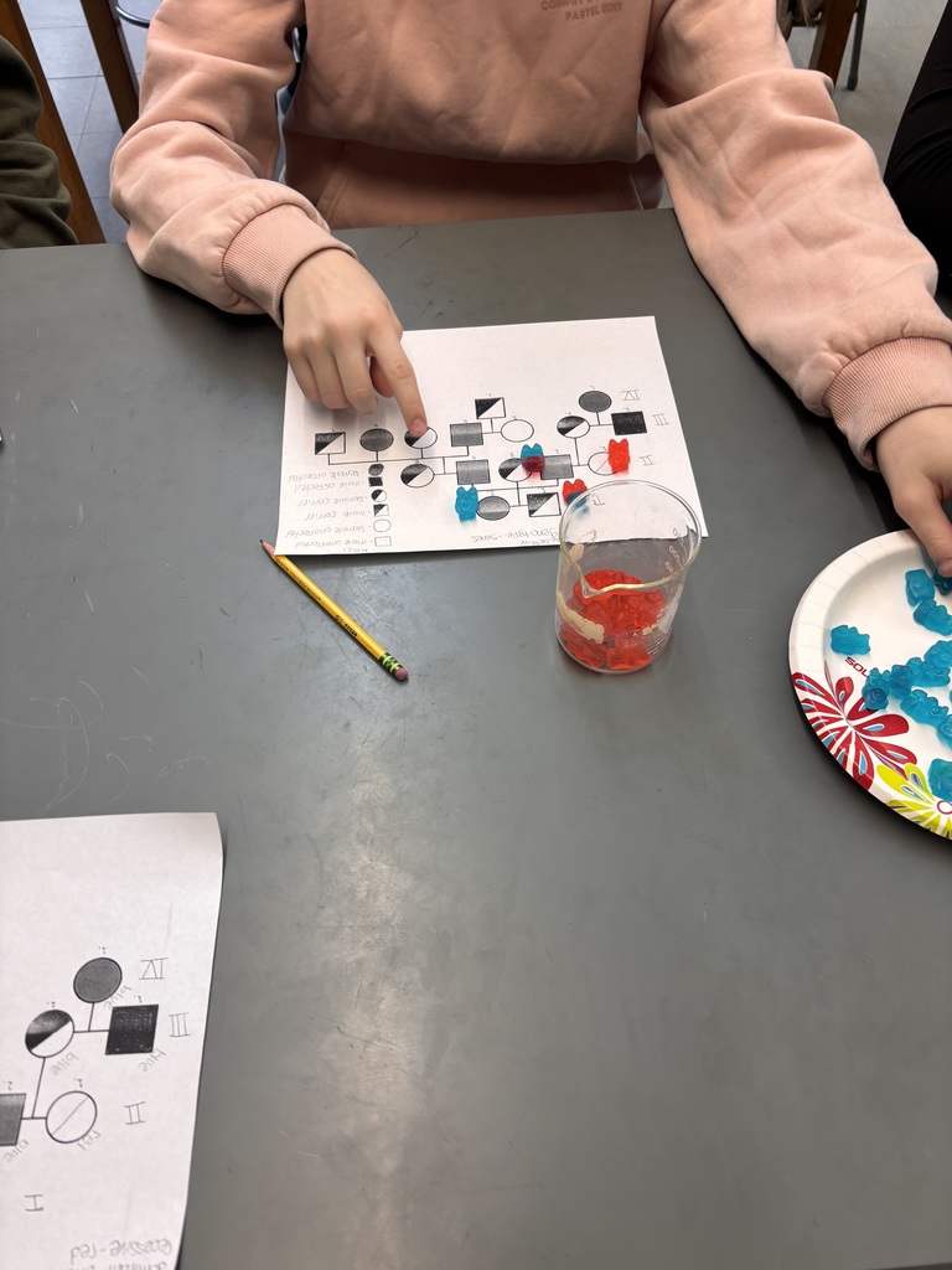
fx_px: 953
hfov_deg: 53.1
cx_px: 476
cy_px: 635
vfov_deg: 67.3
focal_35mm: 26
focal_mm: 5.96
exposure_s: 1/120
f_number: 1.6
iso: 80
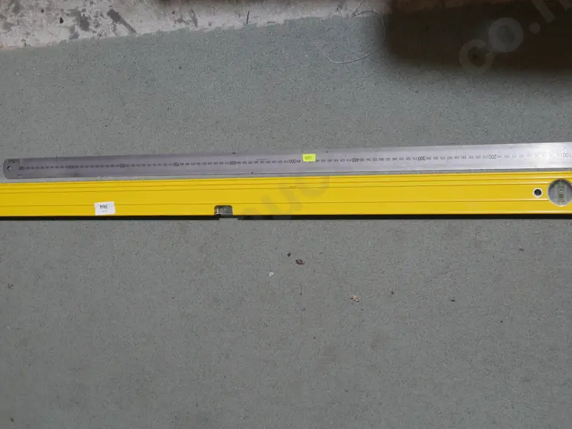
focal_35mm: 45
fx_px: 744
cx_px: 287
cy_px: 198
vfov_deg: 32.2
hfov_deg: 42.1
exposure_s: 1/60
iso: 320
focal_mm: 17
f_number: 4.5
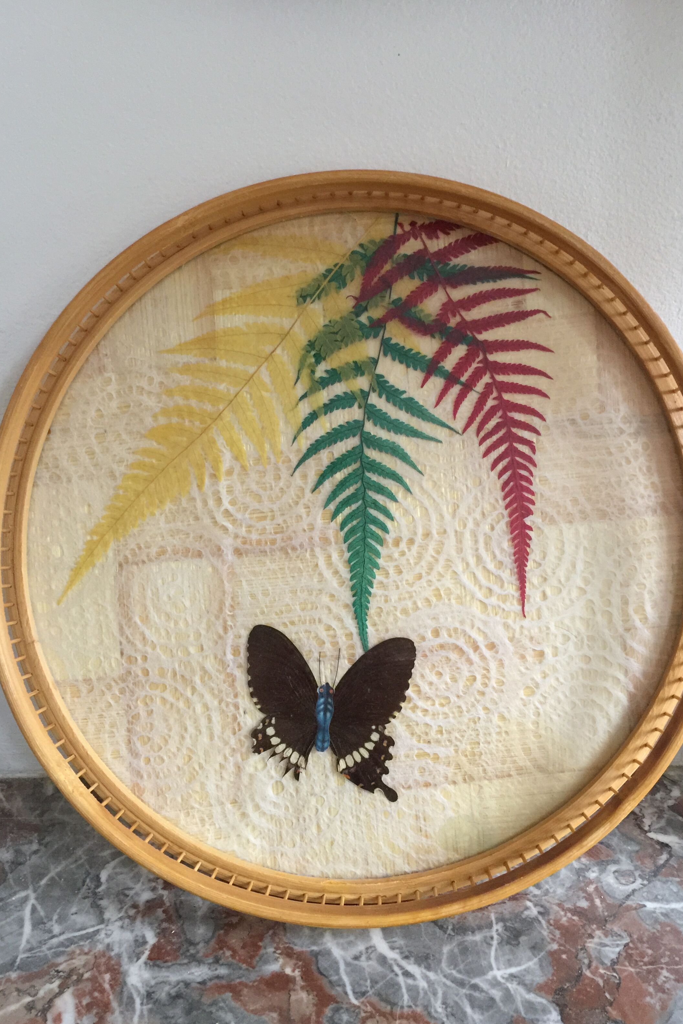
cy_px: 516
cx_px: 354
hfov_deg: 42.3
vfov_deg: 60.3
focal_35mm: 31
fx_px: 882
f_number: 2.2
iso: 125
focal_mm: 4.15
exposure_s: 1/17
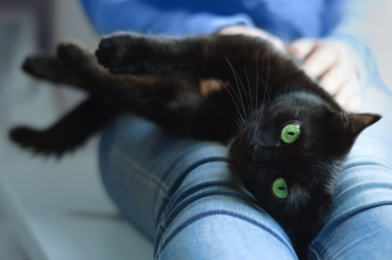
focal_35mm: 75
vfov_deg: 18.1
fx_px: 816
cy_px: 130
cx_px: 196
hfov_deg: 27.0
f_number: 2
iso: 320
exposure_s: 1/125
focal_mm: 50
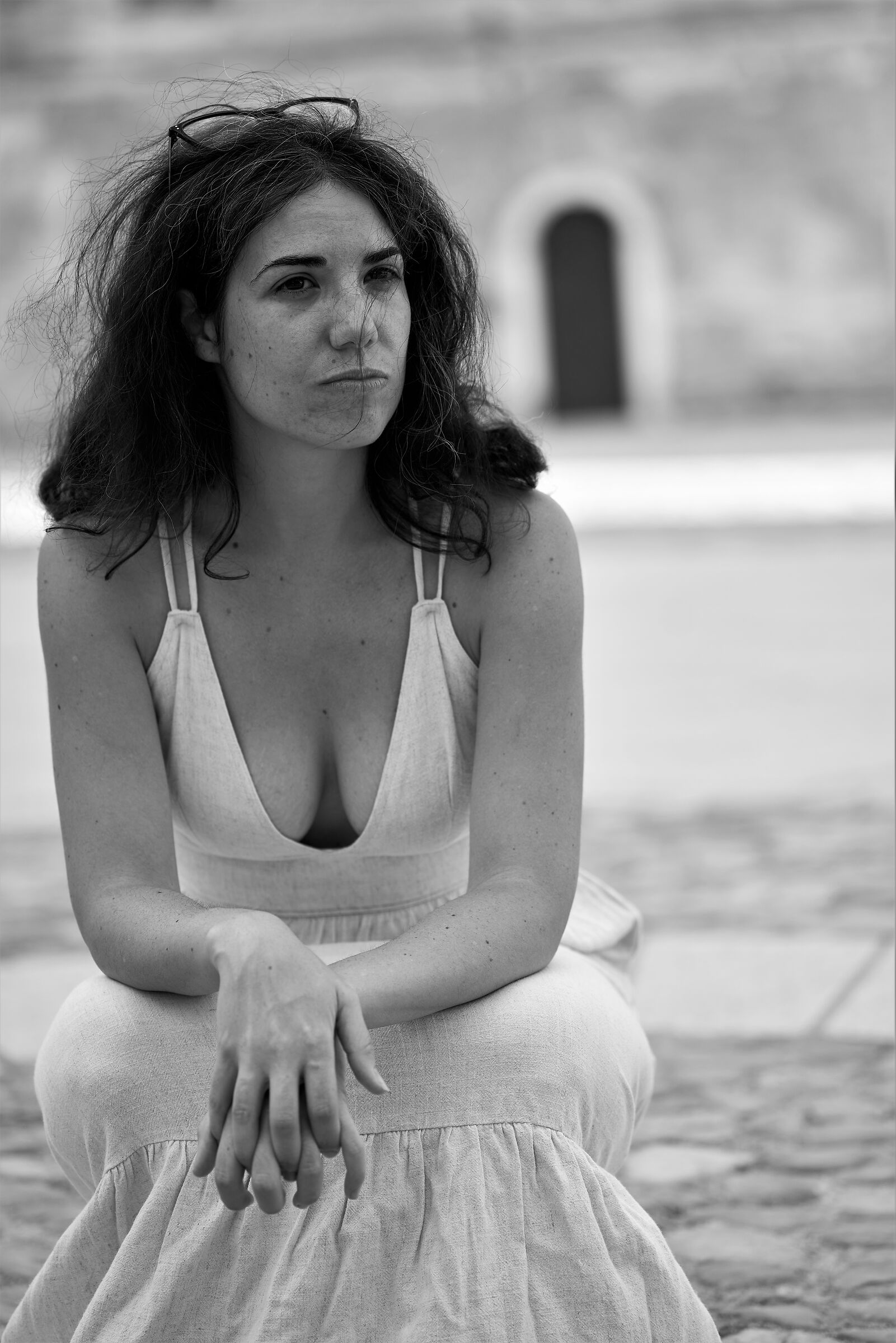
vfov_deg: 19.5
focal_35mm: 105
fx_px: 3918
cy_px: 672
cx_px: 448
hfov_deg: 13.0
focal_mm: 105
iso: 200
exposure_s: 1/800
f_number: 2.8
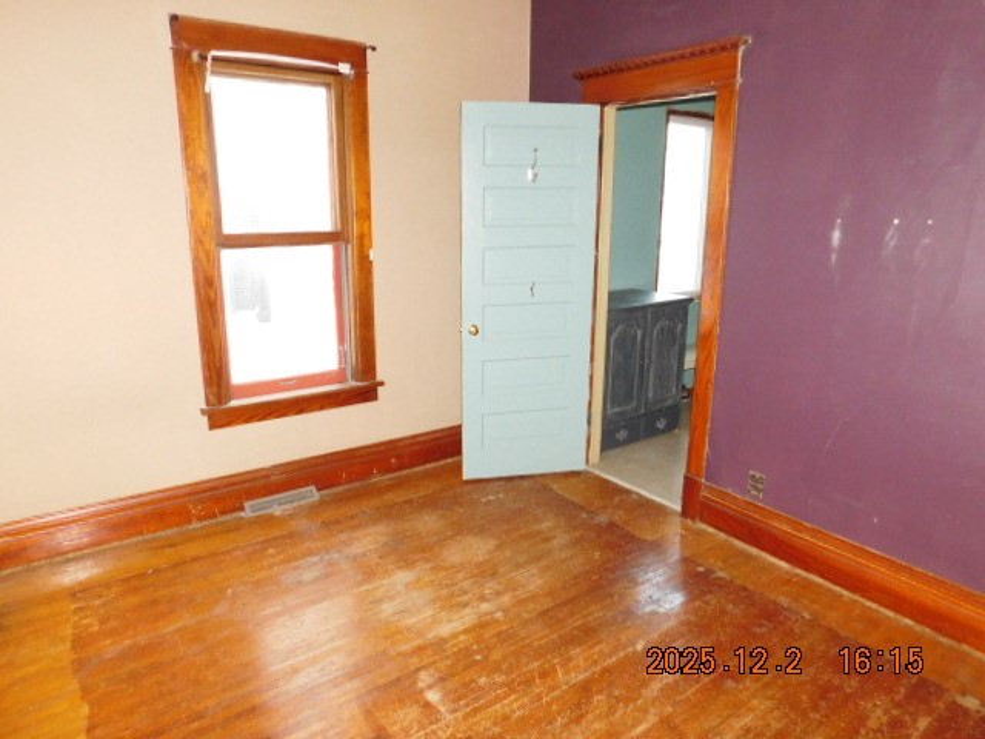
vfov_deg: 58.9
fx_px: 654
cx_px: 492
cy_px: 370
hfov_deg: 73.9
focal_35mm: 23
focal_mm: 4
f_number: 3
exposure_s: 1/30
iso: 450
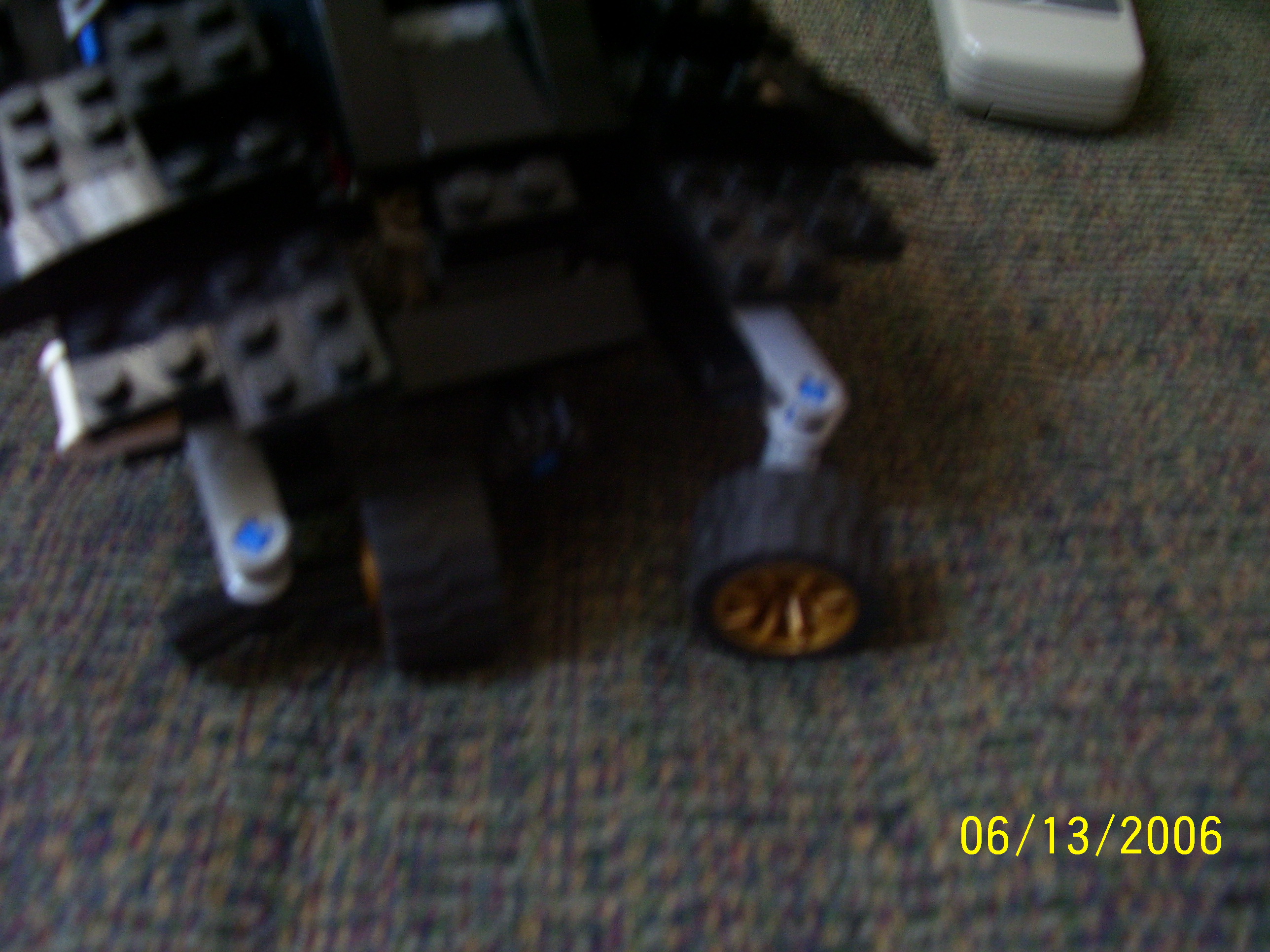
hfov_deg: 54.0
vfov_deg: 41.8
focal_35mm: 34
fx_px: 1247
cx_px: 635
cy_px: 476
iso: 160
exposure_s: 1/8
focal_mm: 5.6
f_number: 2.7
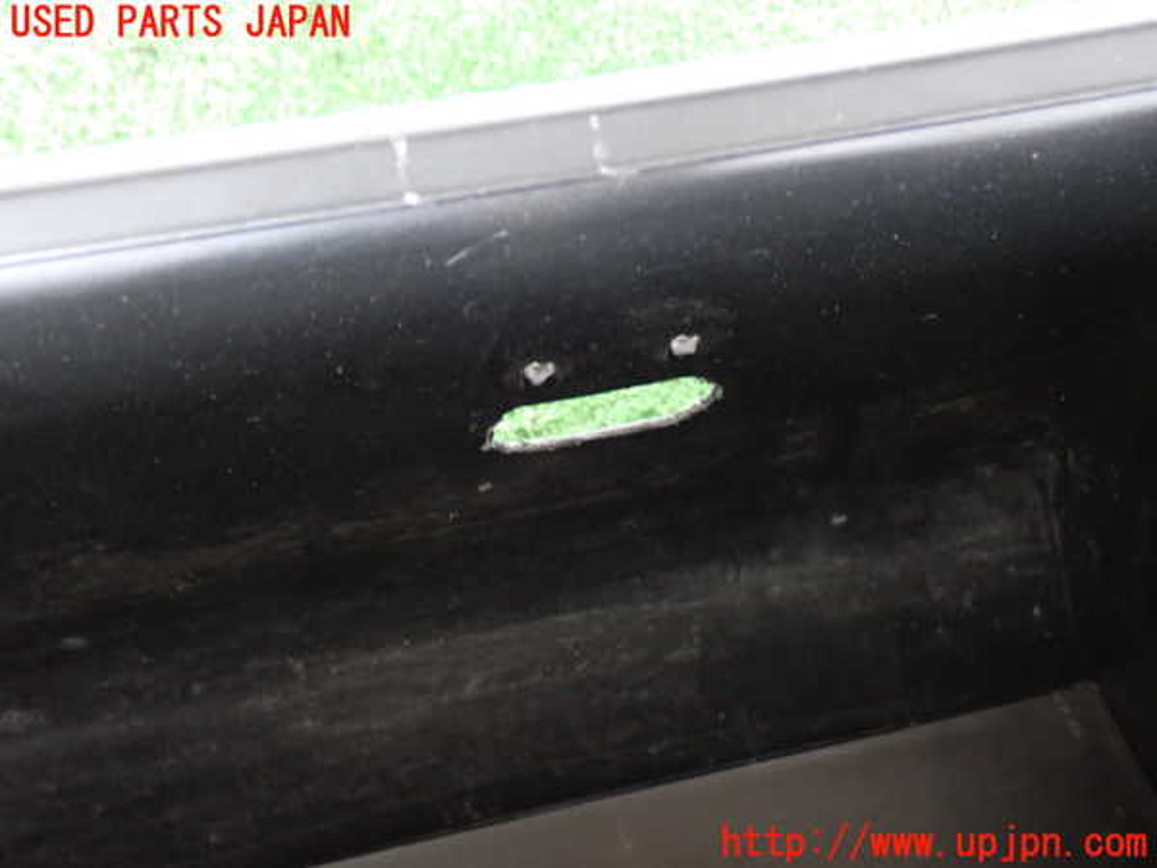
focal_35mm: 41
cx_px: 578
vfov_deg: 35.1
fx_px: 1370
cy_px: 434
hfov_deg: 45.8
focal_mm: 7.31
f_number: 2.8
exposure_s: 1/15
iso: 800
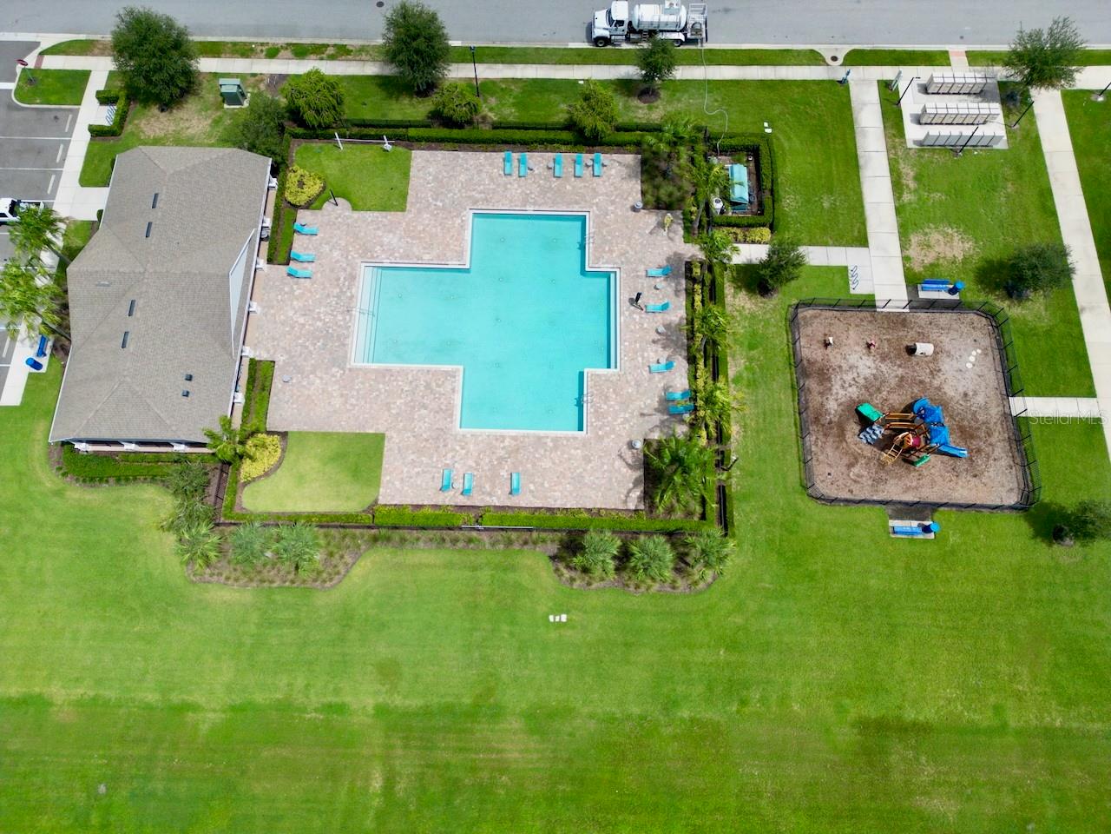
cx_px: 556
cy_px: 417
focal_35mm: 24
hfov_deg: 71.6
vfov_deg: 56.8
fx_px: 770
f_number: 1.7
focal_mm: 6.72
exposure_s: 1/3200
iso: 120
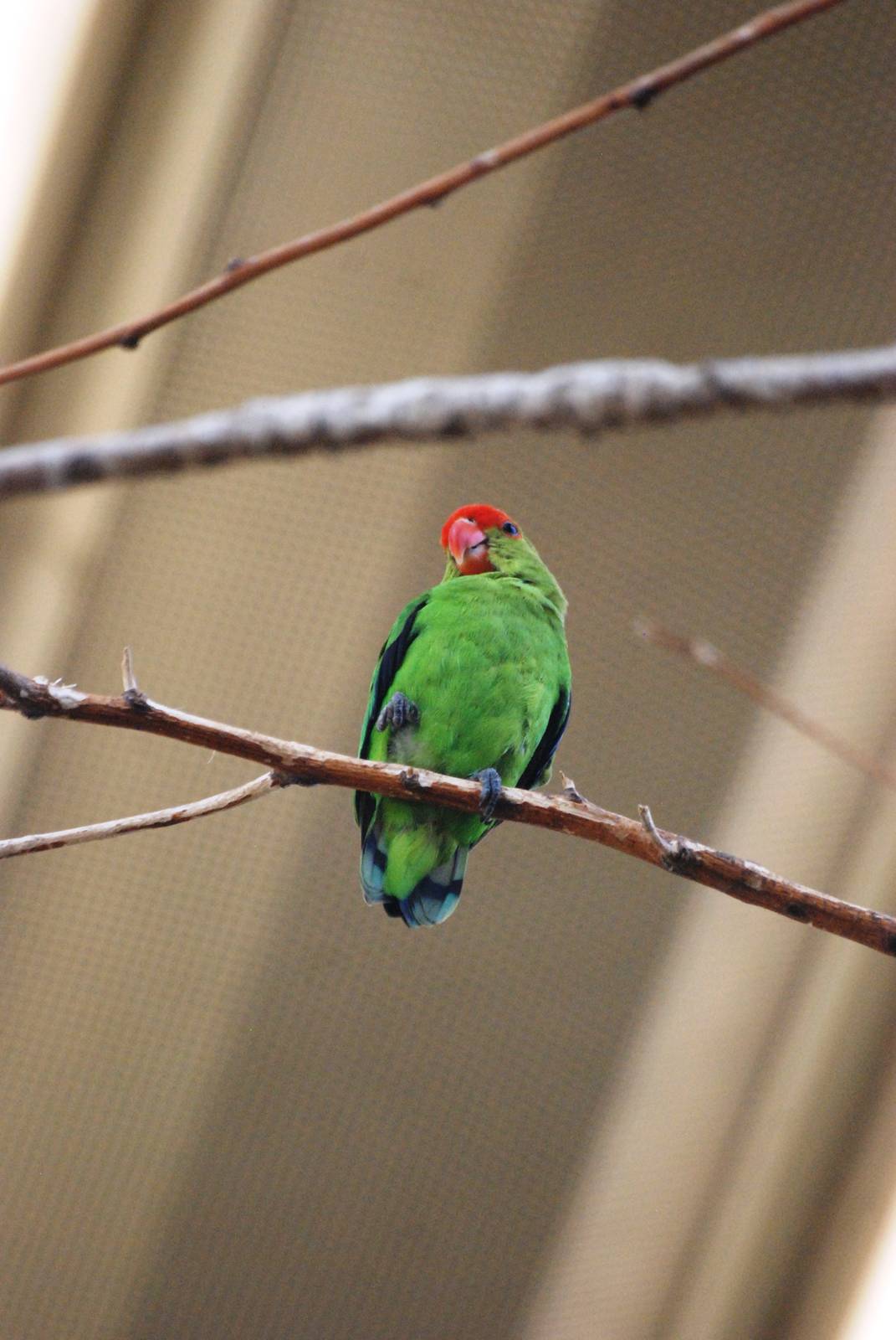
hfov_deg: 3.1
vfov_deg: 4.6
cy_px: 670
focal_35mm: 450
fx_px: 16752
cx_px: 448
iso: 1600
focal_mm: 300
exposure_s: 1/800
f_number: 5.6
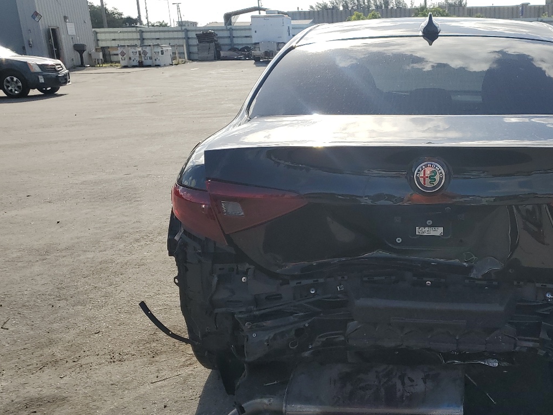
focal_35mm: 41
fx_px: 655
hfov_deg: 44.0
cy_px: 248
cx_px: 426
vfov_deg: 35.0
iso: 50
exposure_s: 1/5000
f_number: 1.5
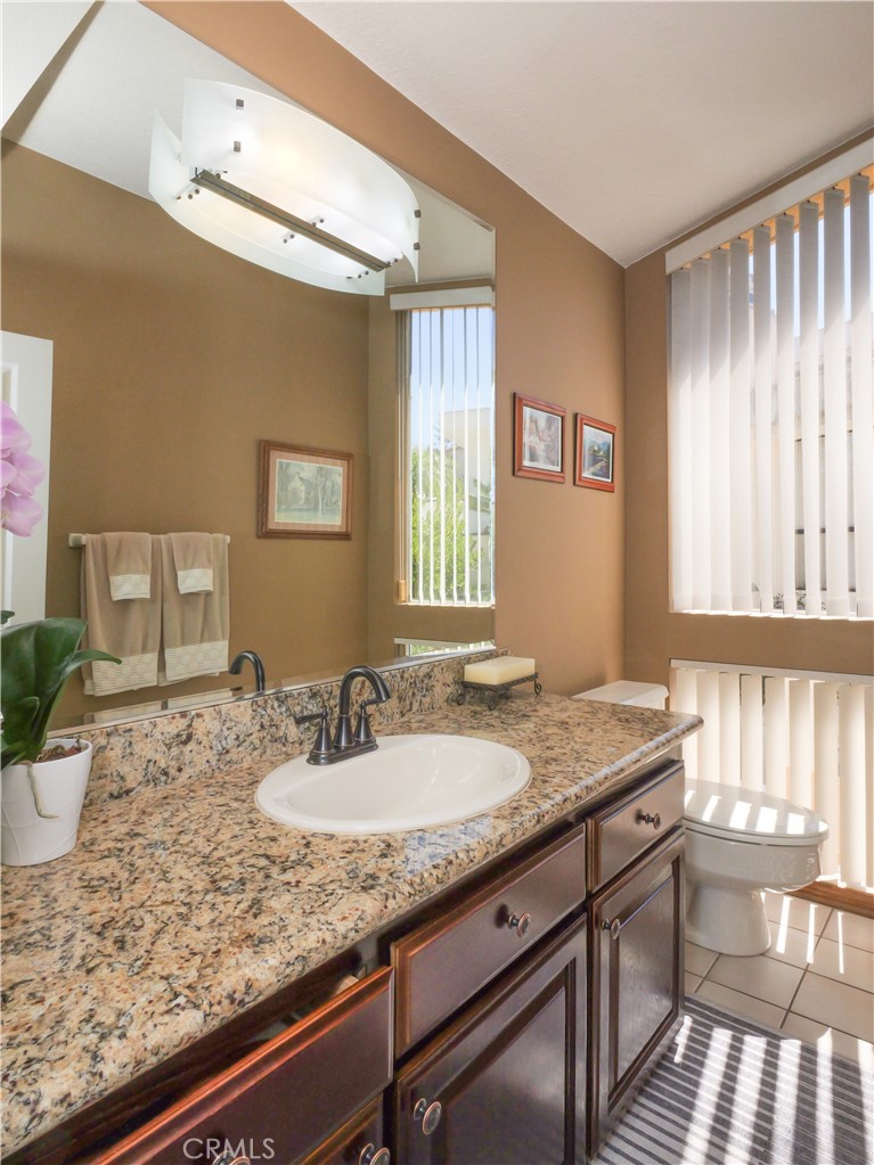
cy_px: 582
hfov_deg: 71.6
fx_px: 606
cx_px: 437
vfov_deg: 87.8
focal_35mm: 18
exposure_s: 1/200
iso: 800
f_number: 14
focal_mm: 9
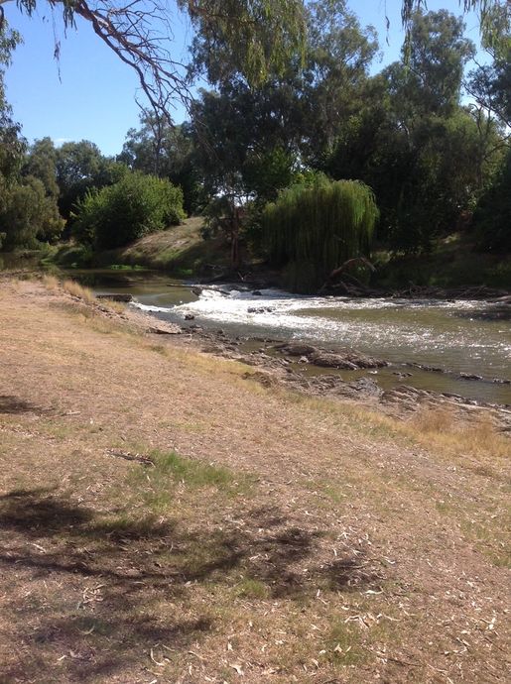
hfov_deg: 40.6
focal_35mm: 35
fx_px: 691
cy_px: 342
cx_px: 256
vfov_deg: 52.7
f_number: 2.4
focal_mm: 4.28
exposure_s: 1/1259
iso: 50
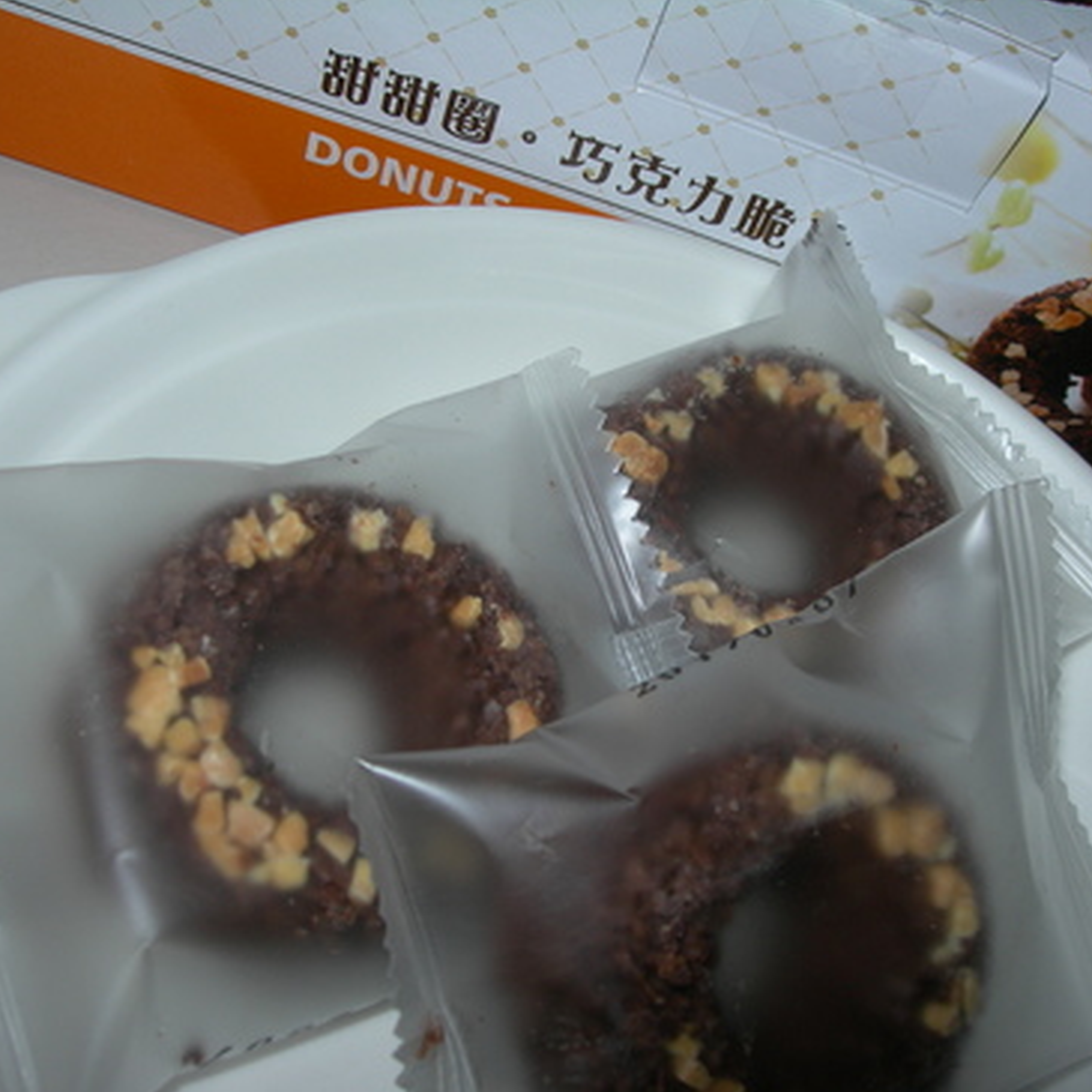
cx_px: 619
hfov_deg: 36.7
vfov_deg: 36.8
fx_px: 1642
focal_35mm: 46
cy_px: 558
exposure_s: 1/60.1
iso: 50
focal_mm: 7.8
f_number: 4.8
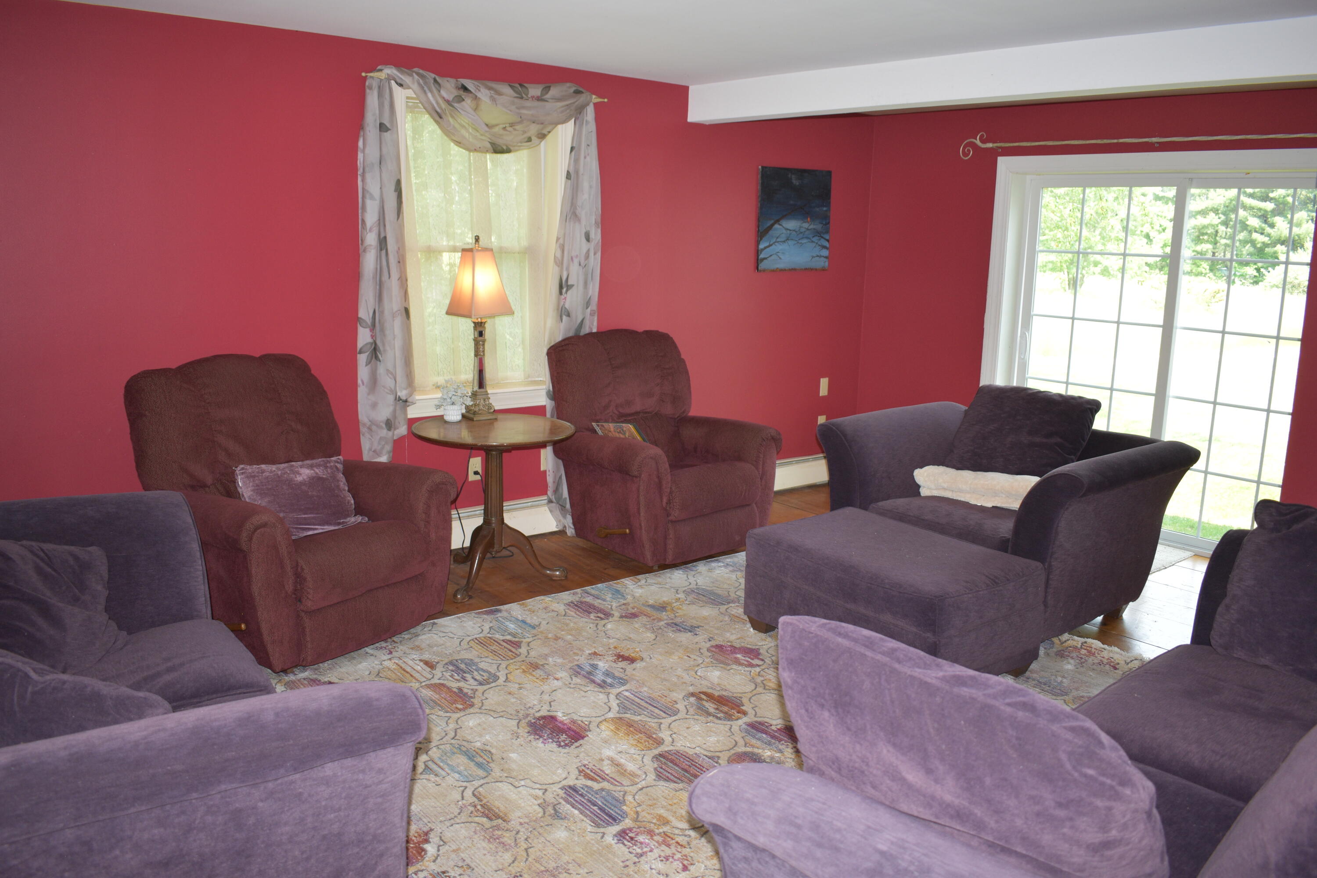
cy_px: 439
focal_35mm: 27
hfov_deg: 67.4
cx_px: 658
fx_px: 988
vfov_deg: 47.9
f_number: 3.5
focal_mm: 18
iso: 500
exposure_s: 1/125
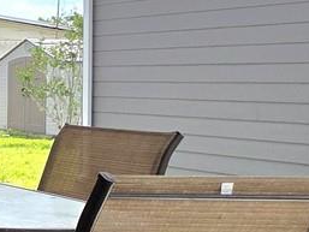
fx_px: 723
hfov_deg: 14.4
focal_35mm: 81
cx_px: -456
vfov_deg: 18.2
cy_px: 96
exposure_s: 1/1429
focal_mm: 2.2
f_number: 1.9
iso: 40
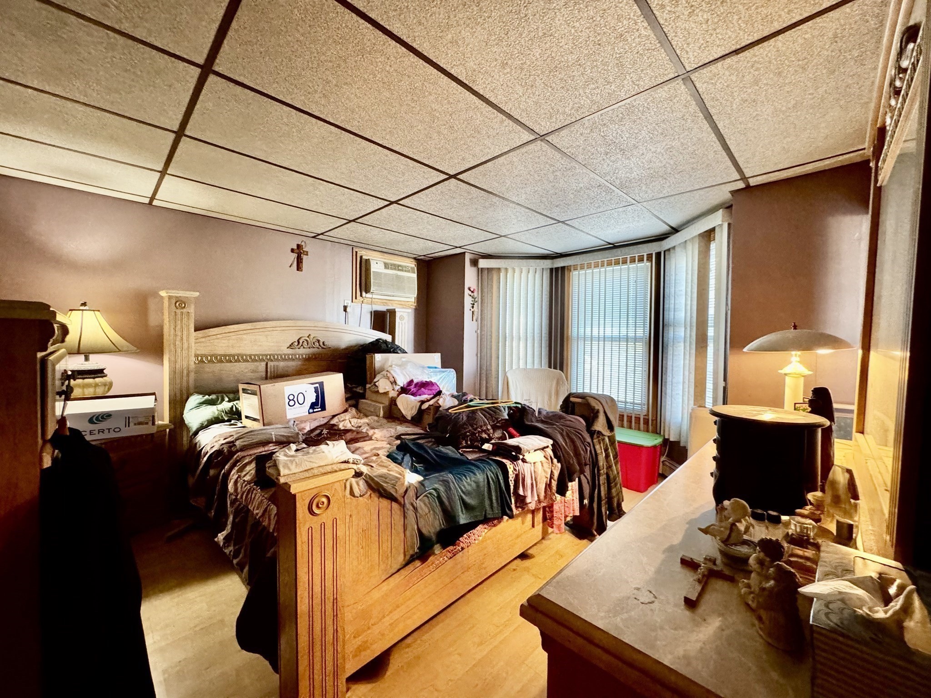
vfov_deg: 85.7
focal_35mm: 14
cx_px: 466
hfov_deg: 102.1
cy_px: 349
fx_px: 377
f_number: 2.2
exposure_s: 1/60
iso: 800
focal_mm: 2.22
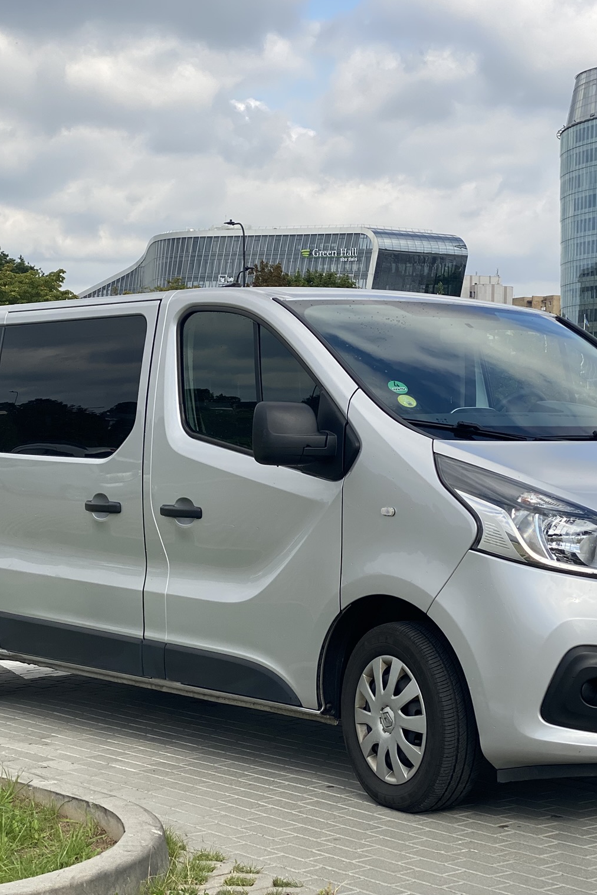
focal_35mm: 73
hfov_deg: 18.7
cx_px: 353
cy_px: 442
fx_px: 1815
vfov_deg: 27.7
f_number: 2
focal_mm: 6
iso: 20
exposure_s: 1/1295
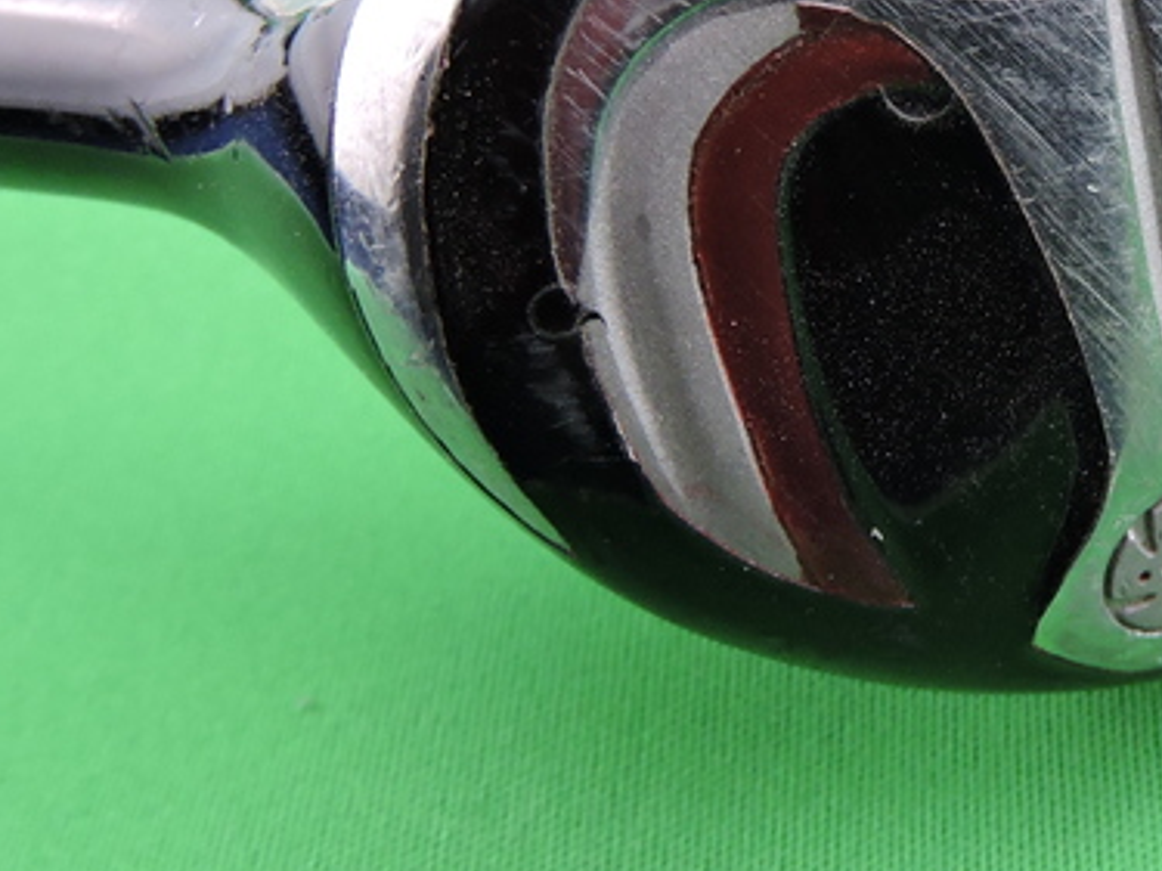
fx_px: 2282
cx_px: 1086
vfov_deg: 21.2
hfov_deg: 27.4
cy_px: 127
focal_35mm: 68
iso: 280
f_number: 3.6
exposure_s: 1/30
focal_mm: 5.9
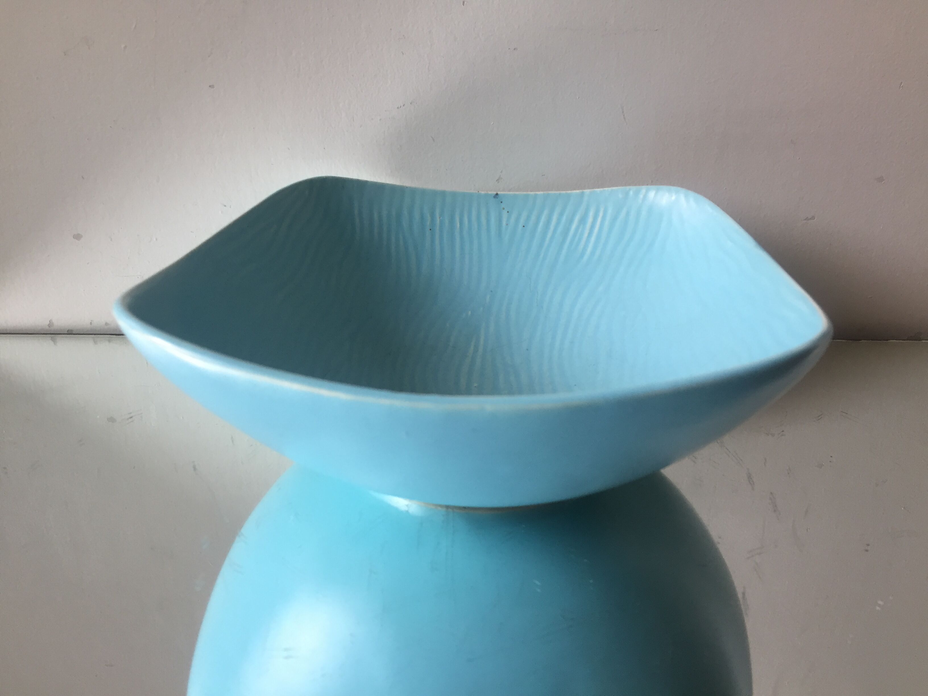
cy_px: 348
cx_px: 464
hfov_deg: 61.7
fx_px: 777
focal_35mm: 29
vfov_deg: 48.2
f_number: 2.2
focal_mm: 4.15
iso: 32
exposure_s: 1/33
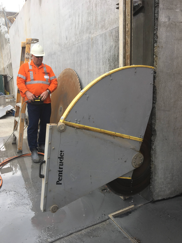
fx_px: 203
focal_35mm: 29
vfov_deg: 61.7
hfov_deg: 48.2
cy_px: 122
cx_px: 91
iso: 25
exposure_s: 1/318
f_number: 2.2
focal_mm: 4.15
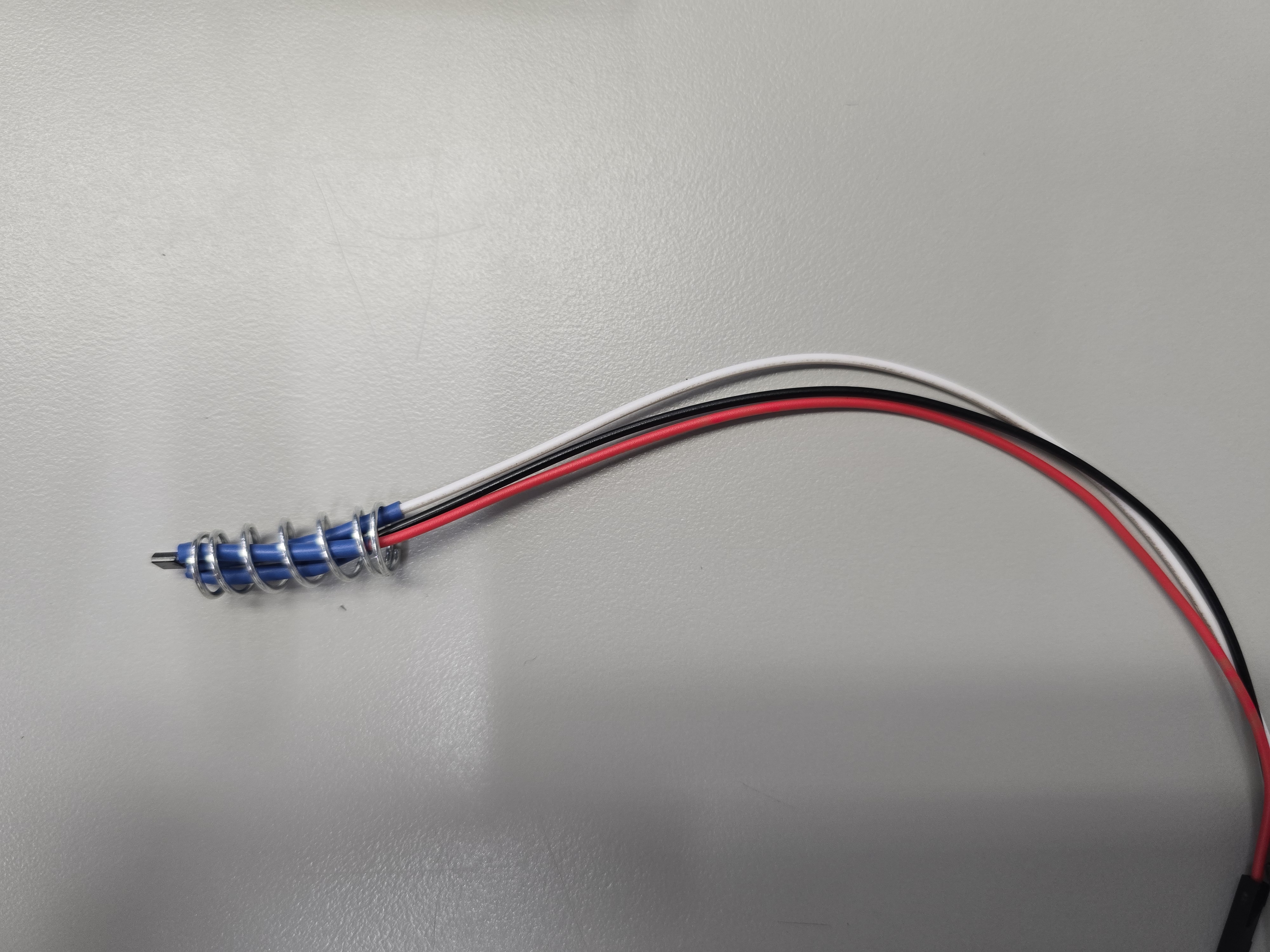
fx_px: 844
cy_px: 476
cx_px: 635
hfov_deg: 73.9
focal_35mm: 23
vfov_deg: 58.9
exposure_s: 1/120
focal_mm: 6.3
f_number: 1.7
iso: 160
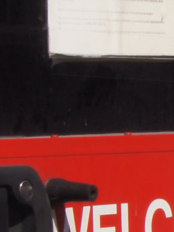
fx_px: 2472
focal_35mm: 369
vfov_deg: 5.3
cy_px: 351
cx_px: 538
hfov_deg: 3.9
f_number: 20
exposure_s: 1/160
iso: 100
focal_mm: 28
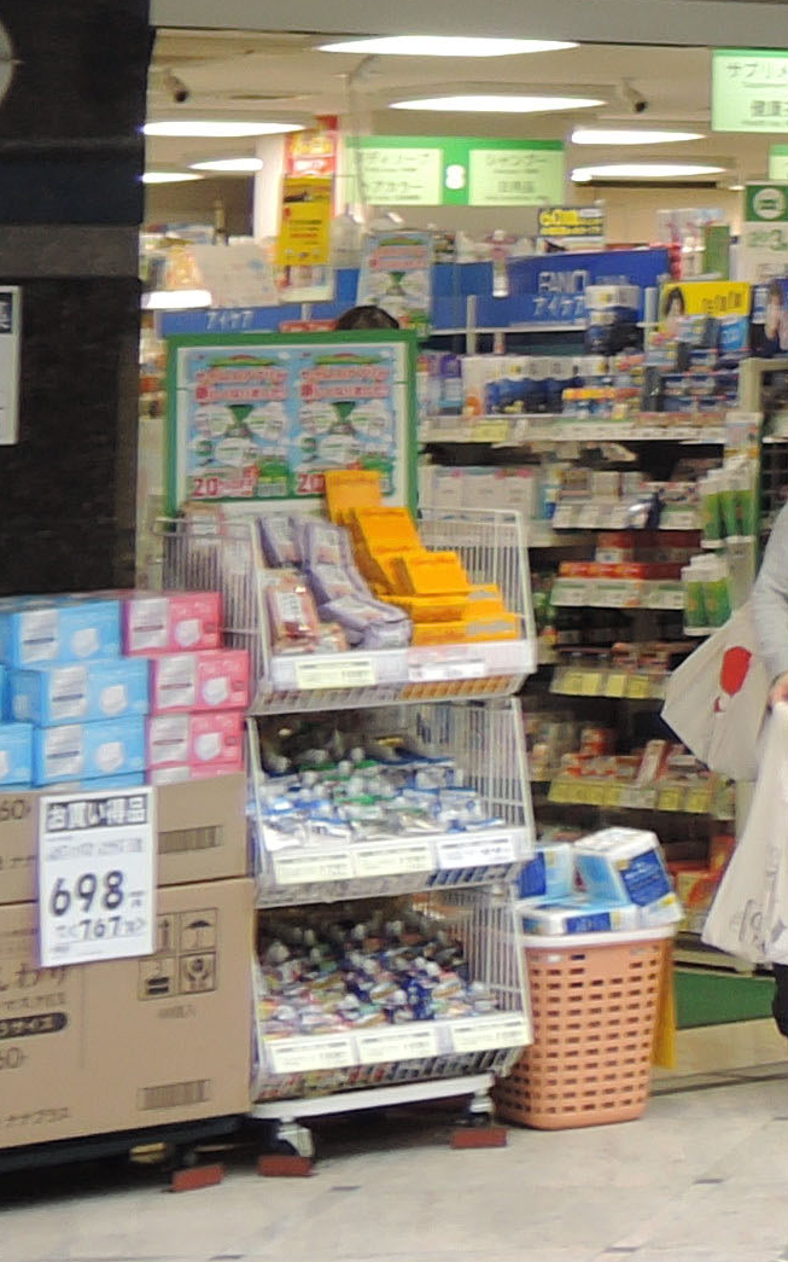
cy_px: -261
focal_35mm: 142
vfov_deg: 14.3
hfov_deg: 8.0
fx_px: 4880
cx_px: 2348
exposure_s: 1/50
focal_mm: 7.5
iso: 90
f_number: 3.5
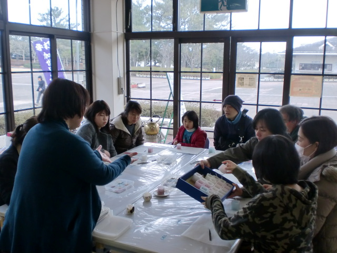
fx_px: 341
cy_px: 126
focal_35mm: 35
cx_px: 168
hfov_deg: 52.6
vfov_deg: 40.7
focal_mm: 6.3
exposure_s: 1/60
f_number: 3.1
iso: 100
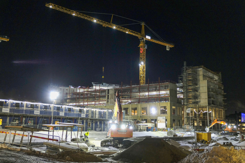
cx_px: 123
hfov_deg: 53.1
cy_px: 82
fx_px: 245
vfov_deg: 36.9
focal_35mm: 36
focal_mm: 23.3
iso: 1600
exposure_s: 1/34
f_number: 3.2
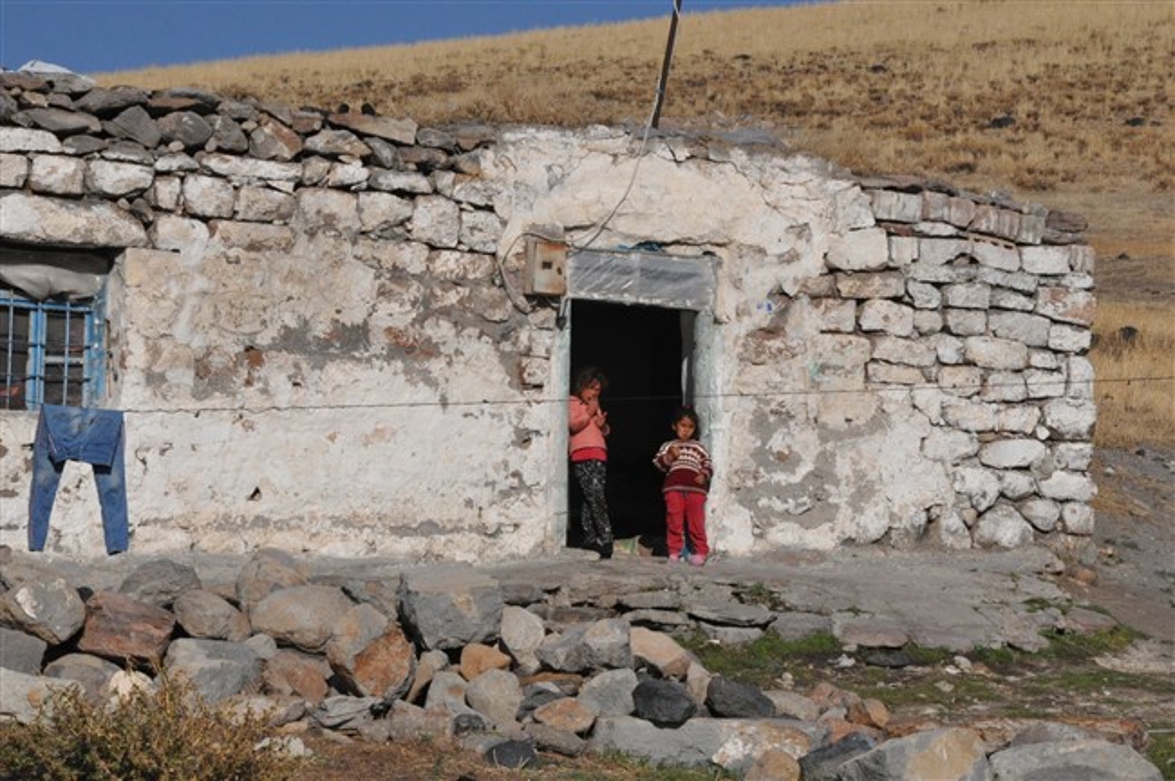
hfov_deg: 13.1
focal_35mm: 158
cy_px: 390
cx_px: 588
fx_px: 5135
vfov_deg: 8.7
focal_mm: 105
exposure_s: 1/1250
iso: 1600
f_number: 18
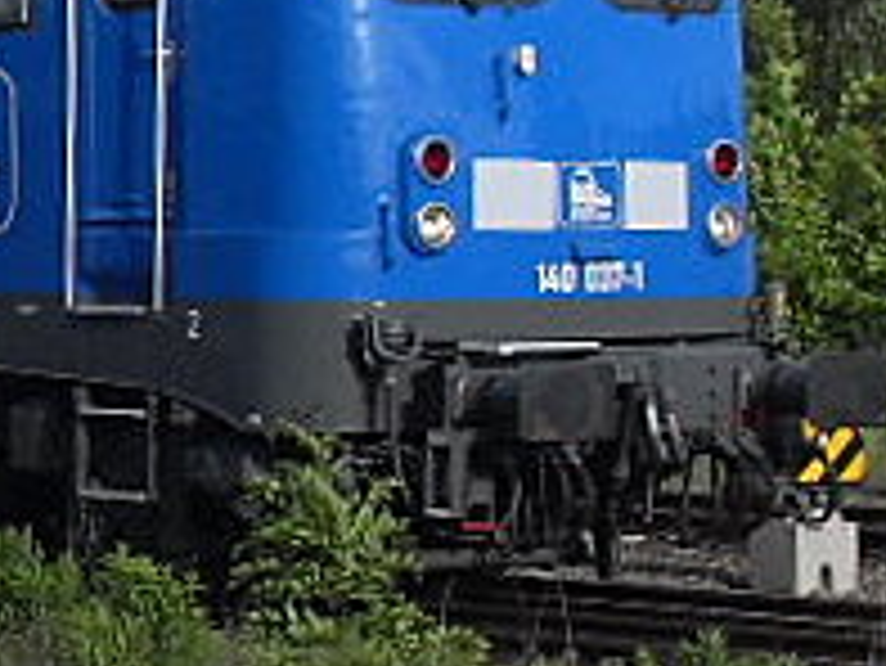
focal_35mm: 177
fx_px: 4533
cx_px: 9
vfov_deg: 8.4
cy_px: 40
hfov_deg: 11.1
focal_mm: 6.3
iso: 80
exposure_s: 1/250
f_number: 7
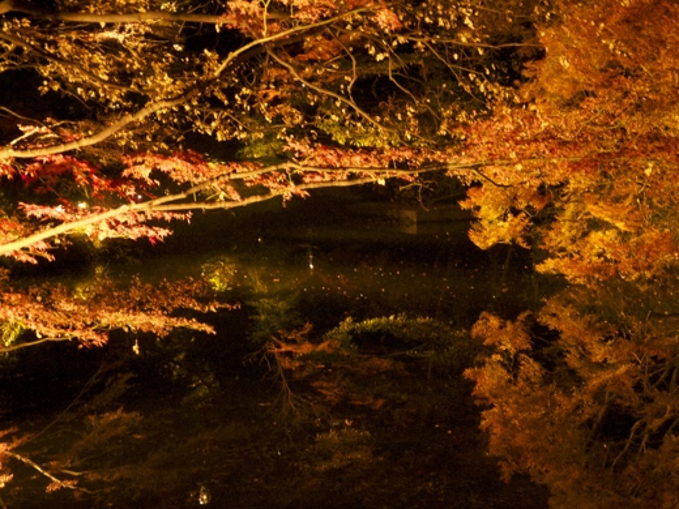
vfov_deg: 21.8
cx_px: 415
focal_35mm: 67
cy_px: 342
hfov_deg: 28.9
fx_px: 1314
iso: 1600
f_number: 4
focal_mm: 17
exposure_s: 1/2.5
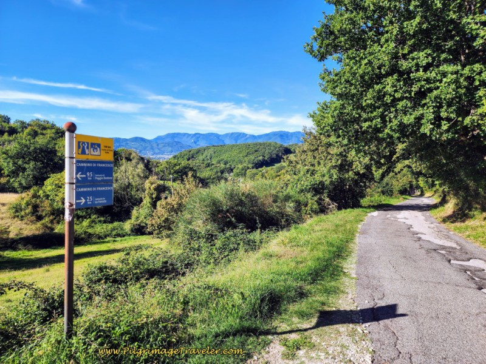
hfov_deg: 73.9
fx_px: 323
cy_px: 182
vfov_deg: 58.9
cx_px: 243
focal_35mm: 23
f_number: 1.8
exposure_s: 1/705
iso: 12
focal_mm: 6.4
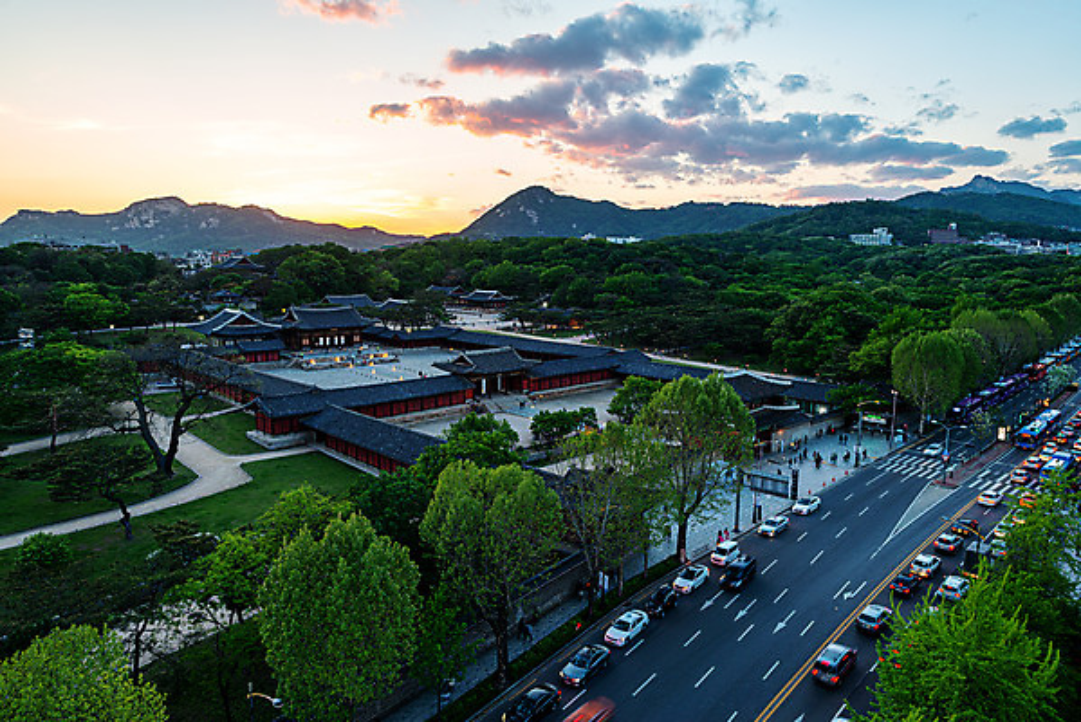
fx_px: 721
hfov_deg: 73.7
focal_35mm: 24
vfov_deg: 53.2
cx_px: 540
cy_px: 361
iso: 100
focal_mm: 24
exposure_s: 1/5
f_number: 10
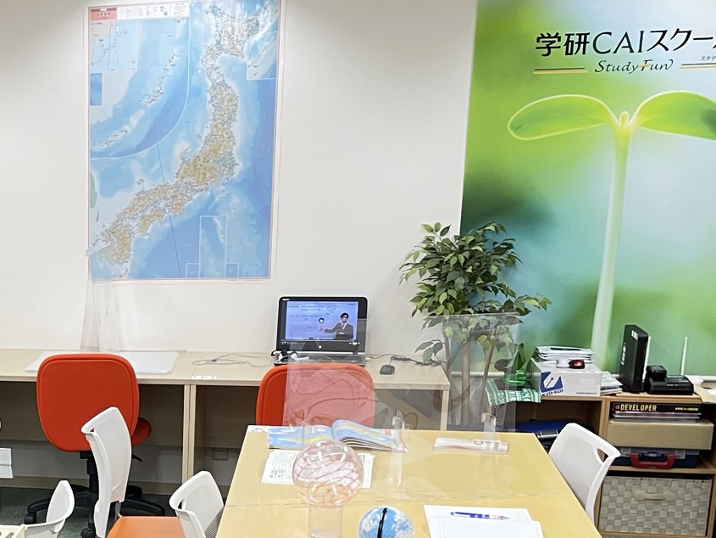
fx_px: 1303
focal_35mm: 63
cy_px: 500
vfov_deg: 22.6
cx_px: -49
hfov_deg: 28.3
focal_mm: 4.2
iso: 80
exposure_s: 1/50
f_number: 1.6
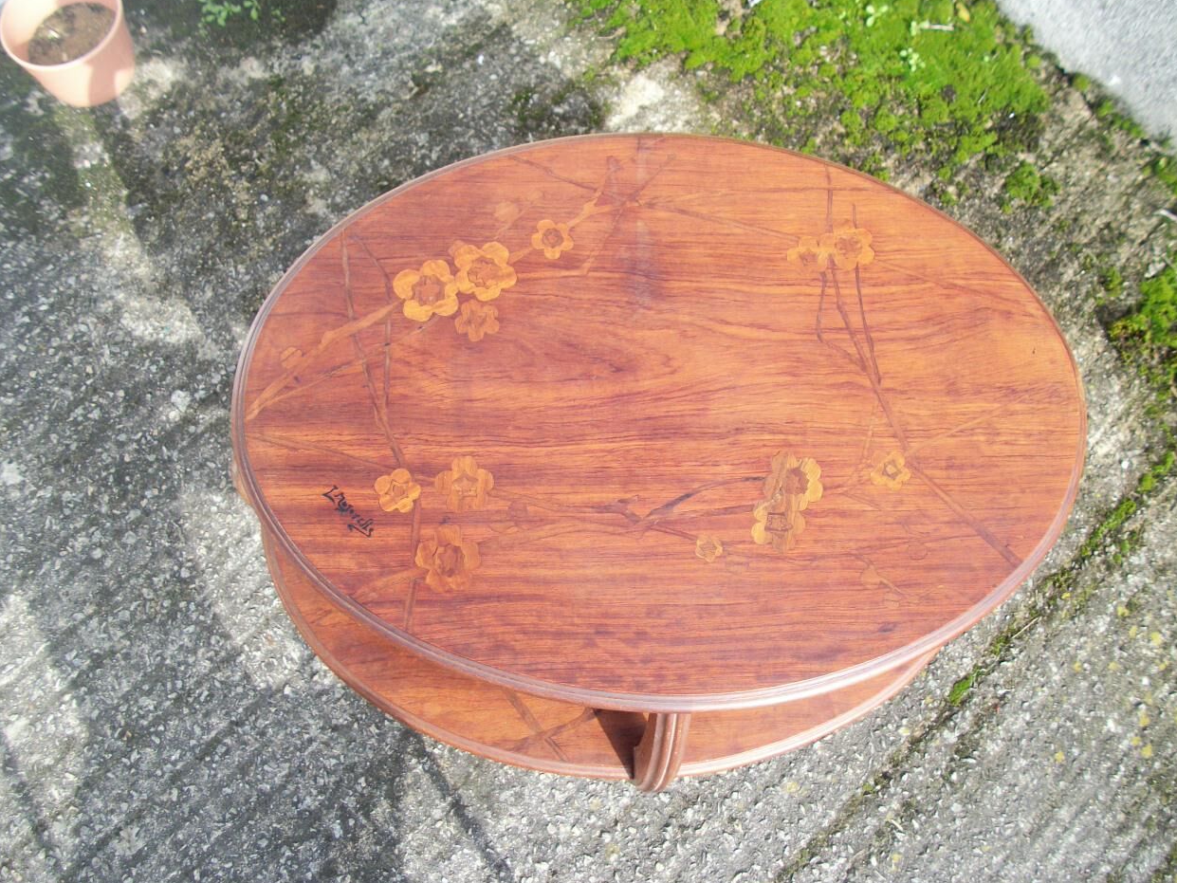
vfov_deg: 43.0
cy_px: 433
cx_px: 590
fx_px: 1122
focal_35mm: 33
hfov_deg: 55.3
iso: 80
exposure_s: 1/320
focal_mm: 5.7
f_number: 2.9
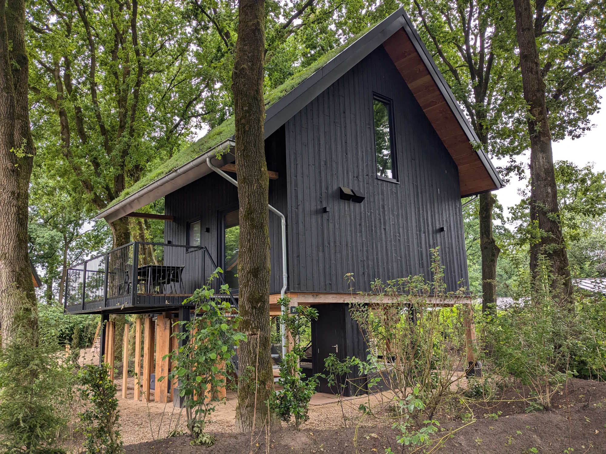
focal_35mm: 27
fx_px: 473
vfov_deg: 51.4
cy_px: 227
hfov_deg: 65.3
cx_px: 303
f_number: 1.73
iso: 47
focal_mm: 4.38
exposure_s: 1/275
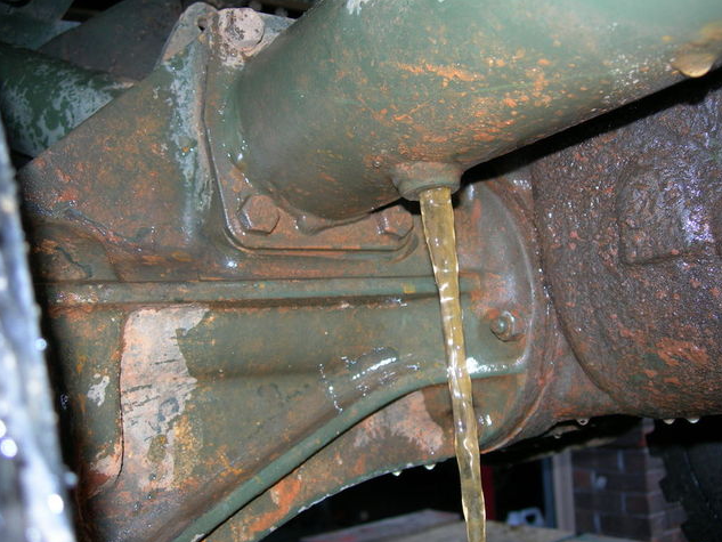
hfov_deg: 47.9
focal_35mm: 39
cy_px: 268
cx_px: 367
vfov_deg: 36.8
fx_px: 814
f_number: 2.8
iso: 50
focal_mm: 7.8
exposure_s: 1/60.1
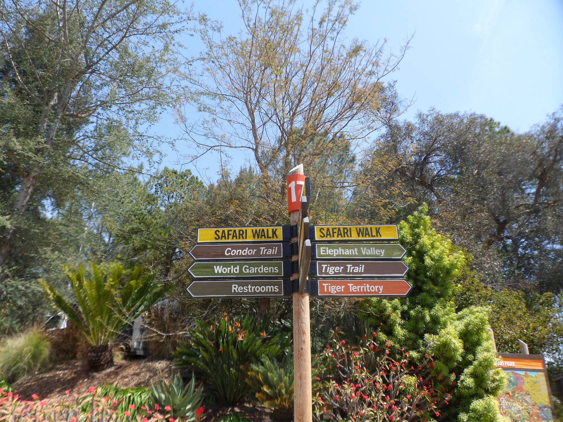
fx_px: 439
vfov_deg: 51.4
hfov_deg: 65.3
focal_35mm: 27
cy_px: 211
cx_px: 282
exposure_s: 1/750
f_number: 3.3
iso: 80
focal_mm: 4.9
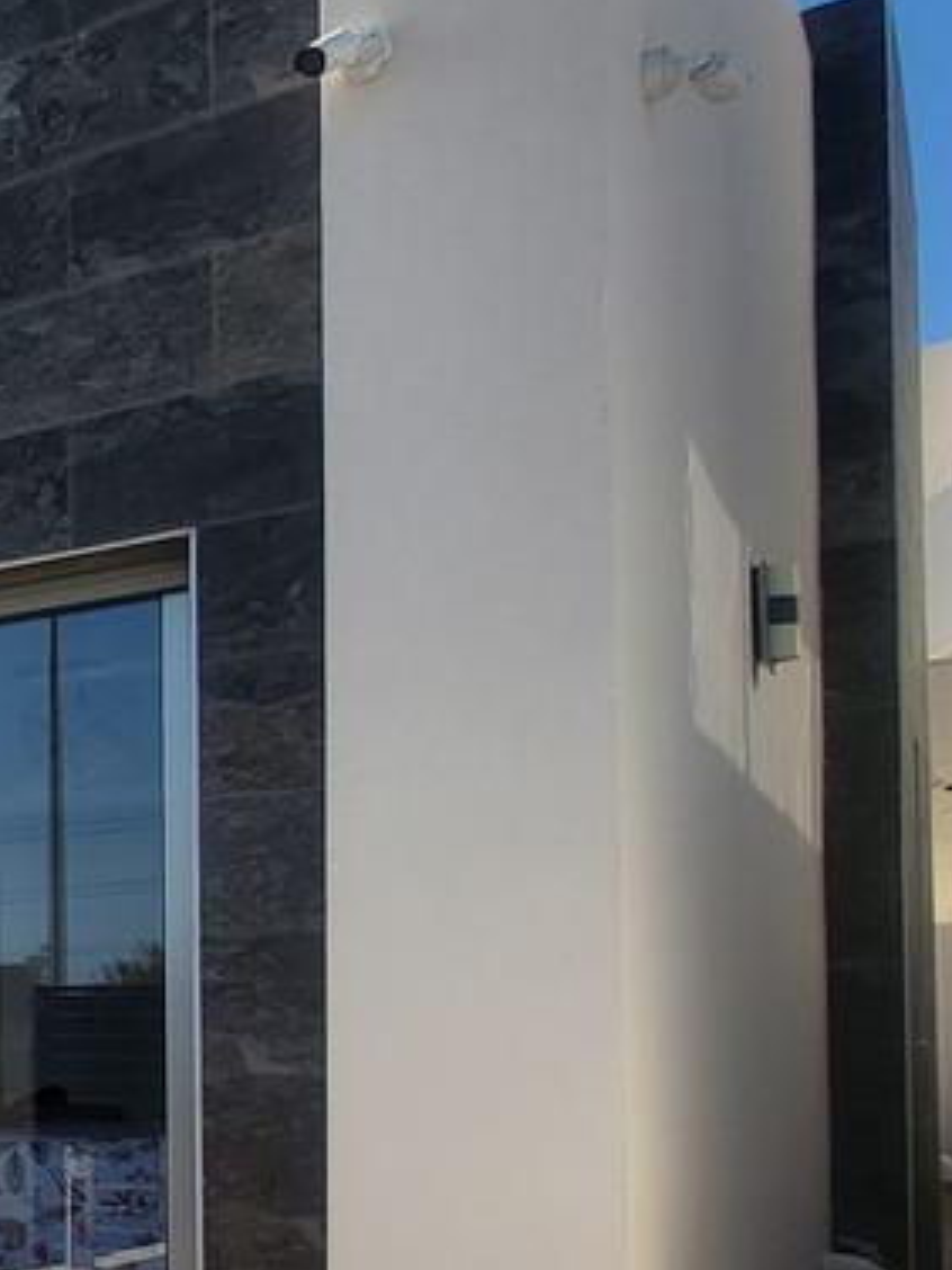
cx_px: -952
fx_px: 1650
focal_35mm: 45
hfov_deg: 19.1
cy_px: 978
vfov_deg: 40.7
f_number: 2.2
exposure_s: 1/1476
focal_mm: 1.74
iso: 32
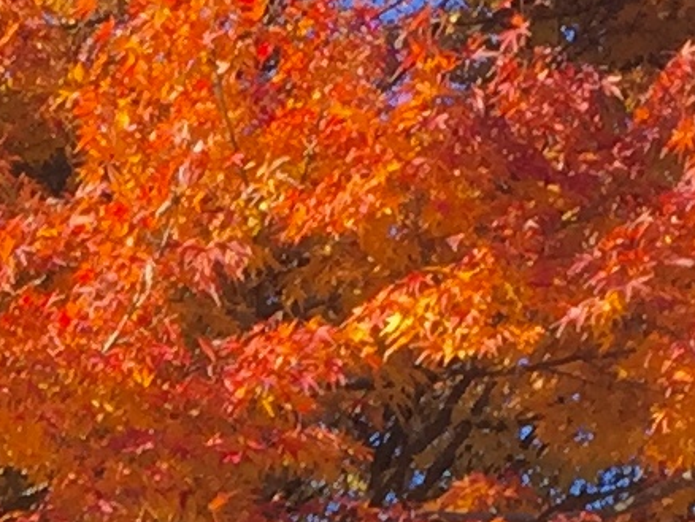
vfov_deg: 6.5
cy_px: 1376
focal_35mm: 216
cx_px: -530
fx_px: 4339
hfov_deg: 8.8
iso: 32
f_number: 2.2
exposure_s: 1/395
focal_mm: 4.15
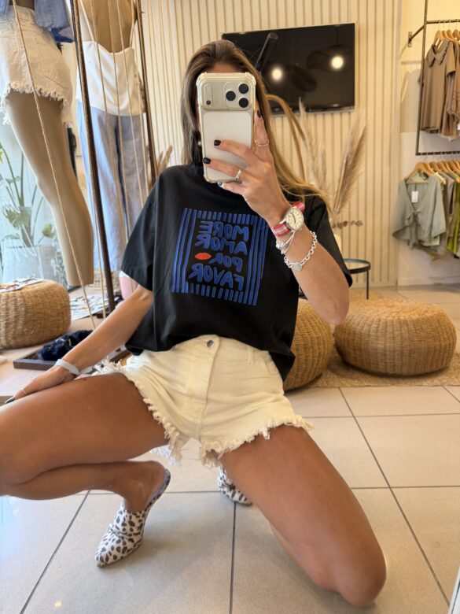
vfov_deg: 71.6
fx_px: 425
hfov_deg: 56.8
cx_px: 230
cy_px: 307
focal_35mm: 24
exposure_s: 1/100
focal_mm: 6.76
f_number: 1.78
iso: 200
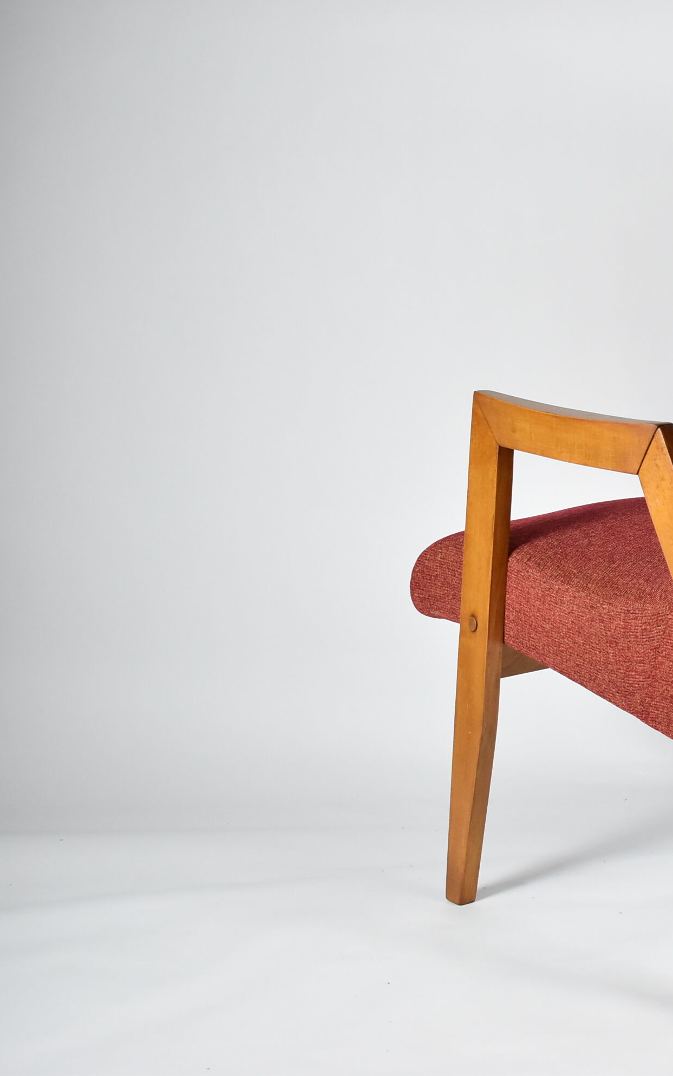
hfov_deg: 18.5
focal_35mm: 67
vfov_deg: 30.7
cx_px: 807
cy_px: 535
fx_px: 1959
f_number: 4.2
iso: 1100
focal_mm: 29
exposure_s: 1/125
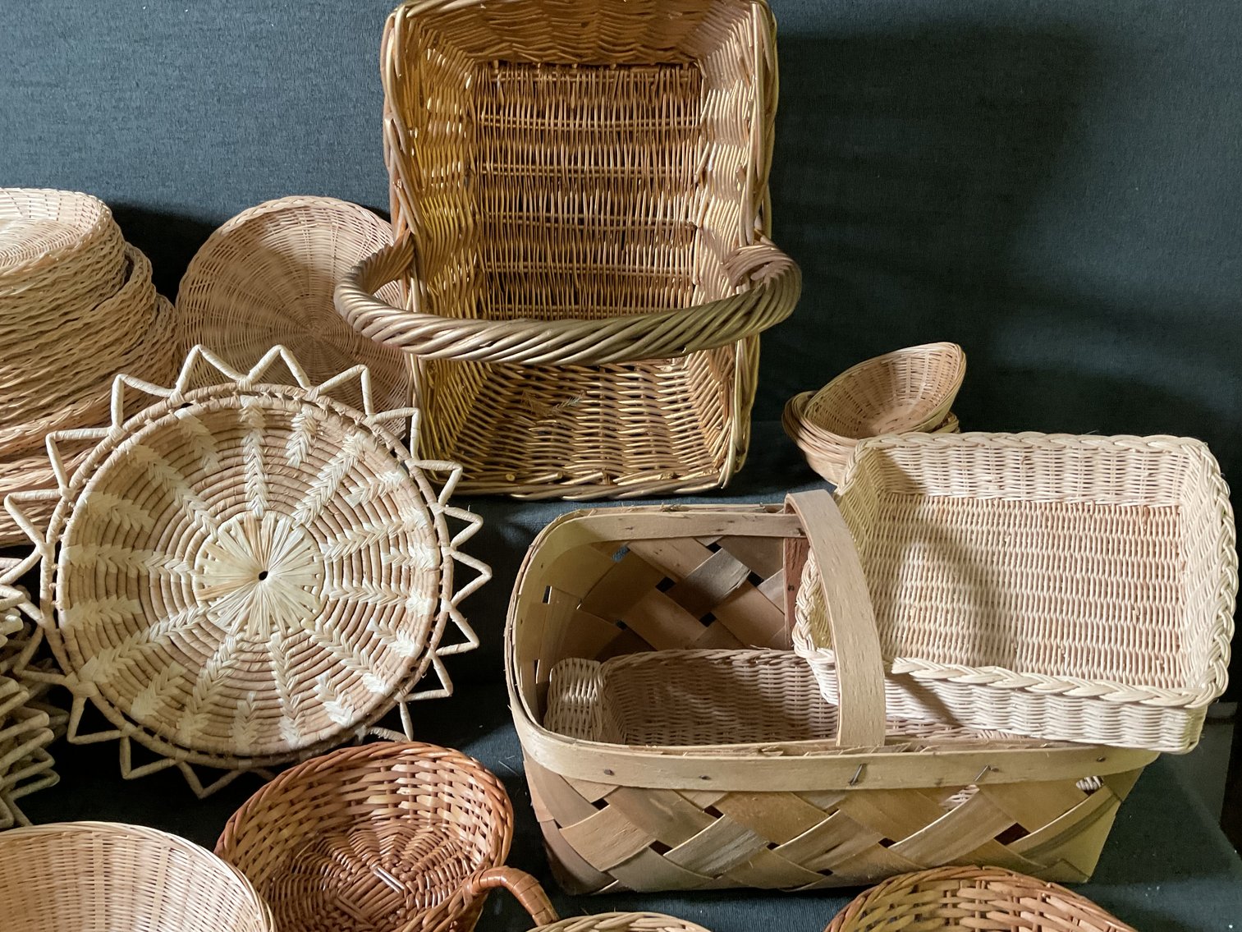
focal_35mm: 29
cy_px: 466
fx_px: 1041
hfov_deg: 61.7
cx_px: 621
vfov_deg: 48.2
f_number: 1.8
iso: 160
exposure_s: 1/60
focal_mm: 3
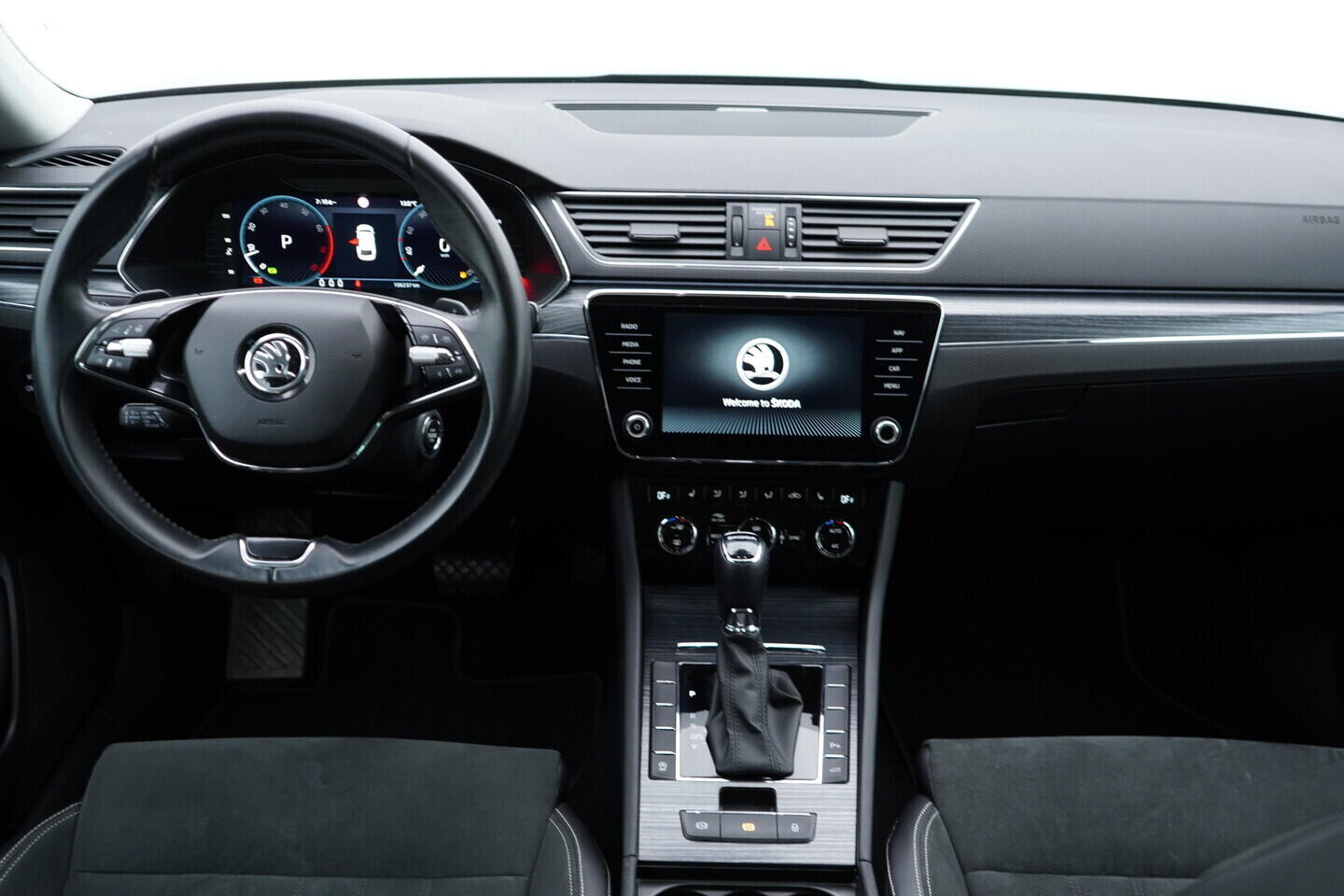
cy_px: 448
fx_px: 1344
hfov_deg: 53.1
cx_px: 672
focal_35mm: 36
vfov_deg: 36.9
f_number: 2.8
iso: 250
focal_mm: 24
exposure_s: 1/40
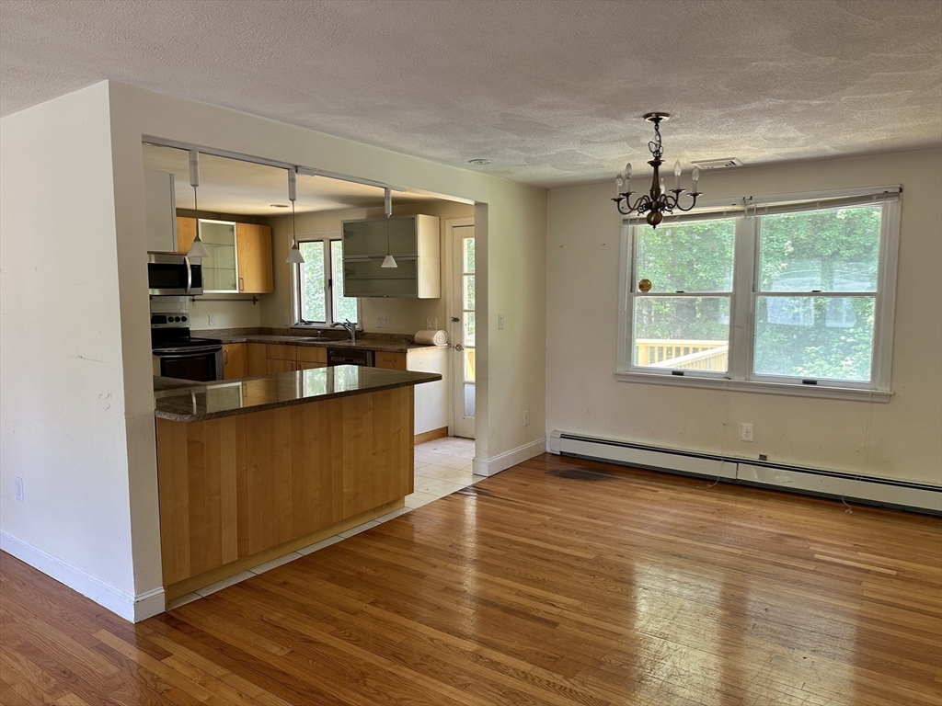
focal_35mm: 24
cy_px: 353
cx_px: 471
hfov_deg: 71.6
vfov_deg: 56.8
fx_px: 653
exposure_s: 1/121
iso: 125
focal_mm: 6.86
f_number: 1.78
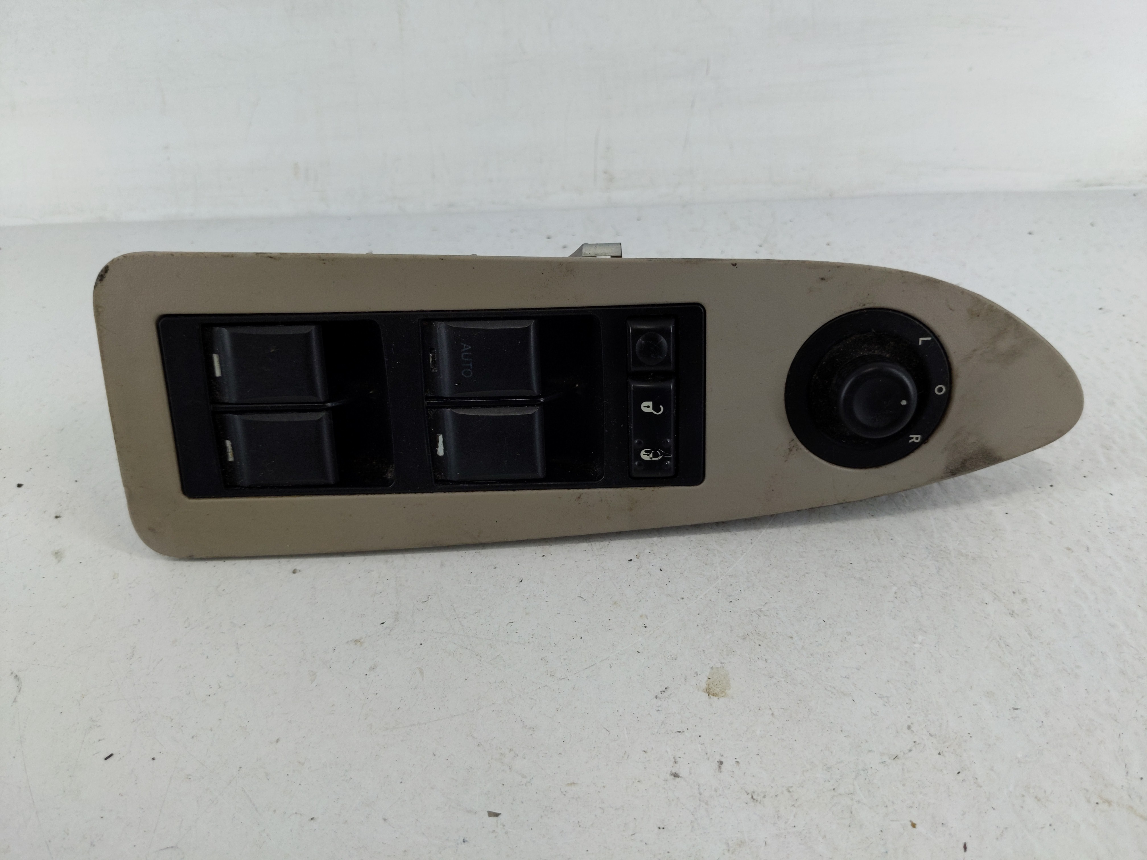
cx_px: 574
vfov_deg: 54.9
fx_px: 828
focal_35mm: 25
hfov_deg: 69.4
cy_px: 430
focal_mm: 4.38
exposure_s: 1/126
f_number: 1.73
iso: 62
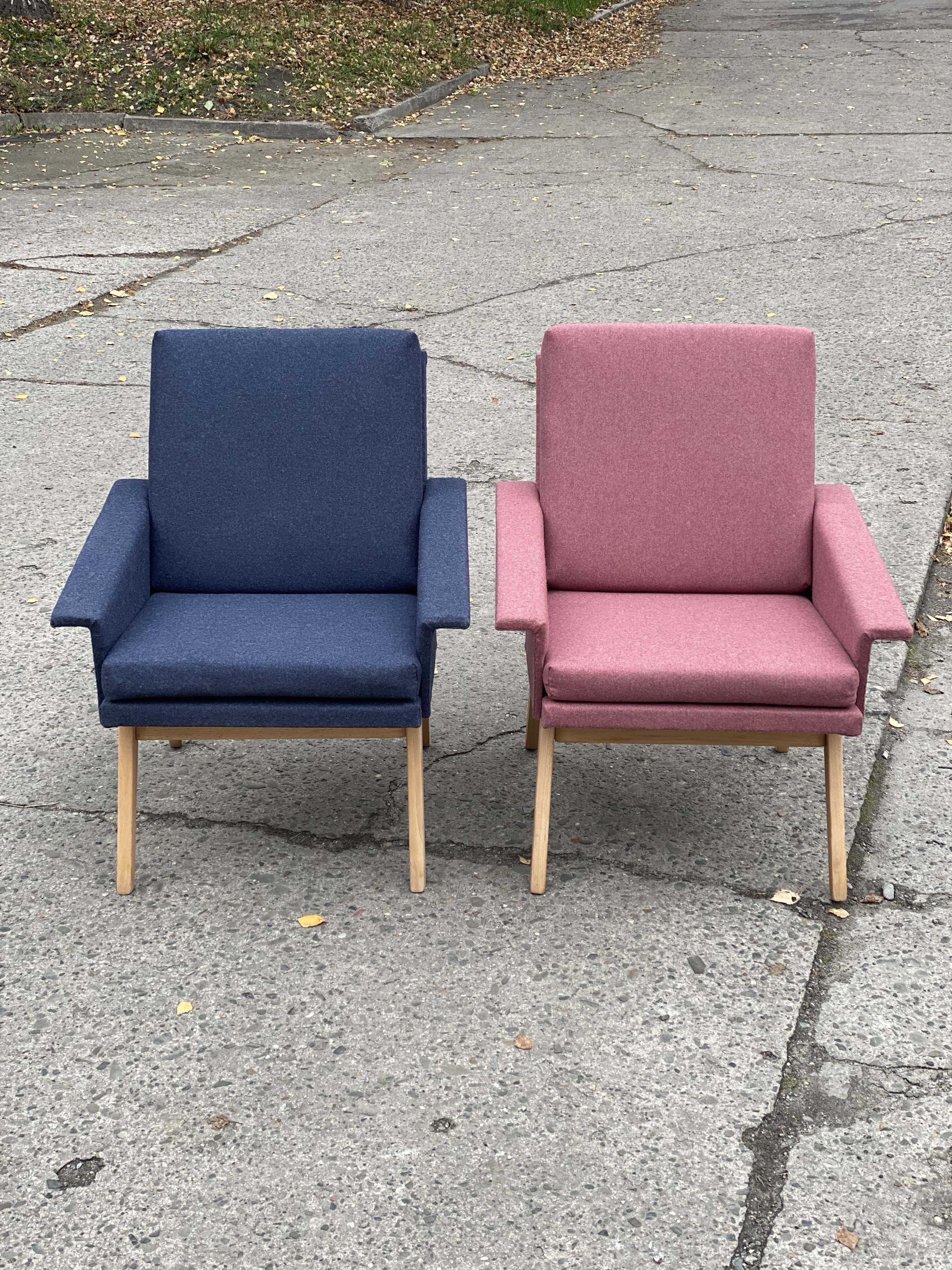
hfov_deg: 28.0
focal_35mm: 52
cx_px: 476
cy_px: 635
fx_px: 1907
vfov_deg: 36.8
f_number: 2
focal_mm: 6
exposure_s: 1/122
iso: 32
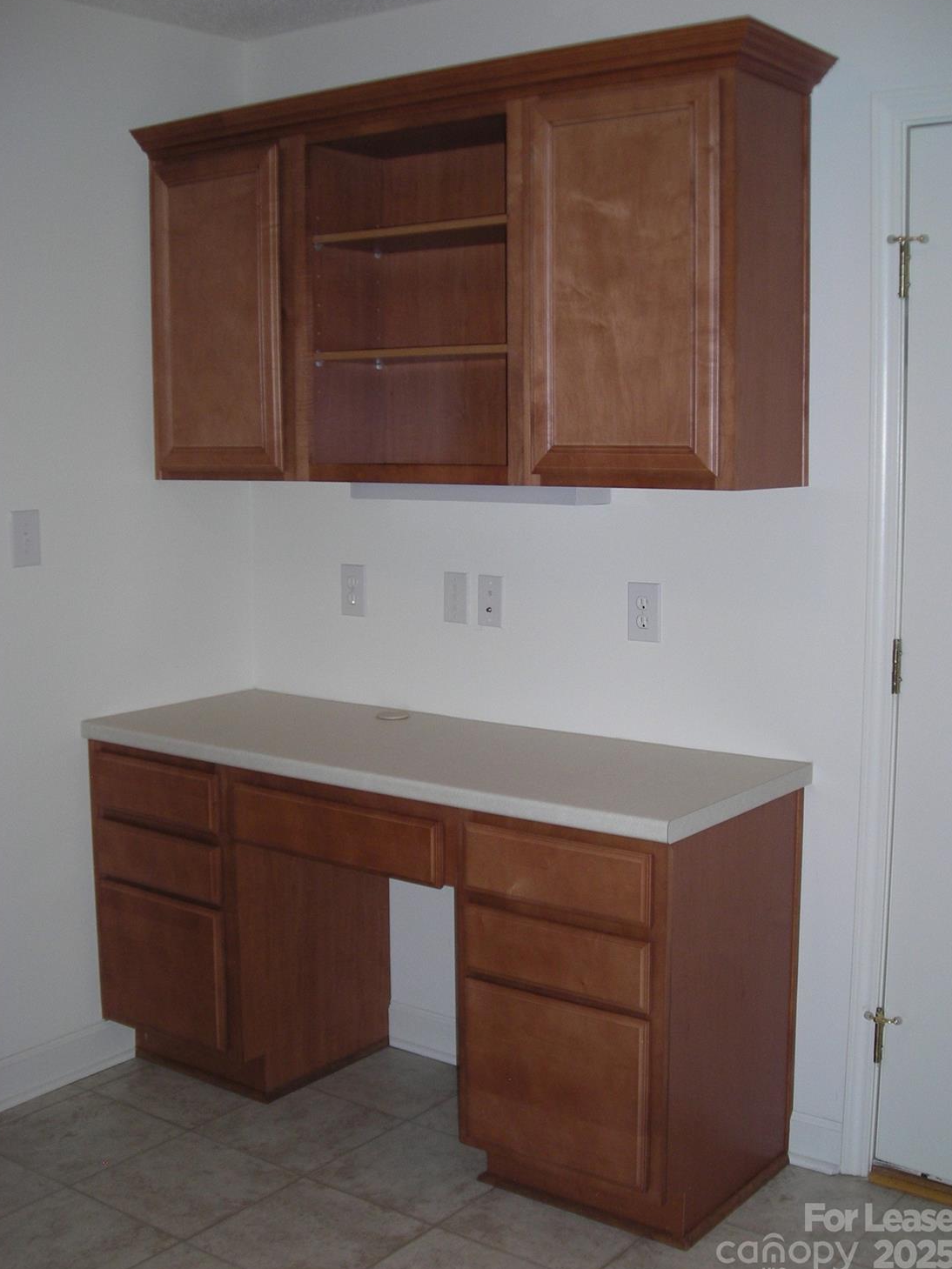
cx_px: 492
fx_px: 1467
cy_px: 627
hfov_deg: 36.0
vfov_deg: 46.8
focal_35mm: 40
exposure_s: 1/60
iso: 102
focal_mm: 6.3
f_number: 3.2
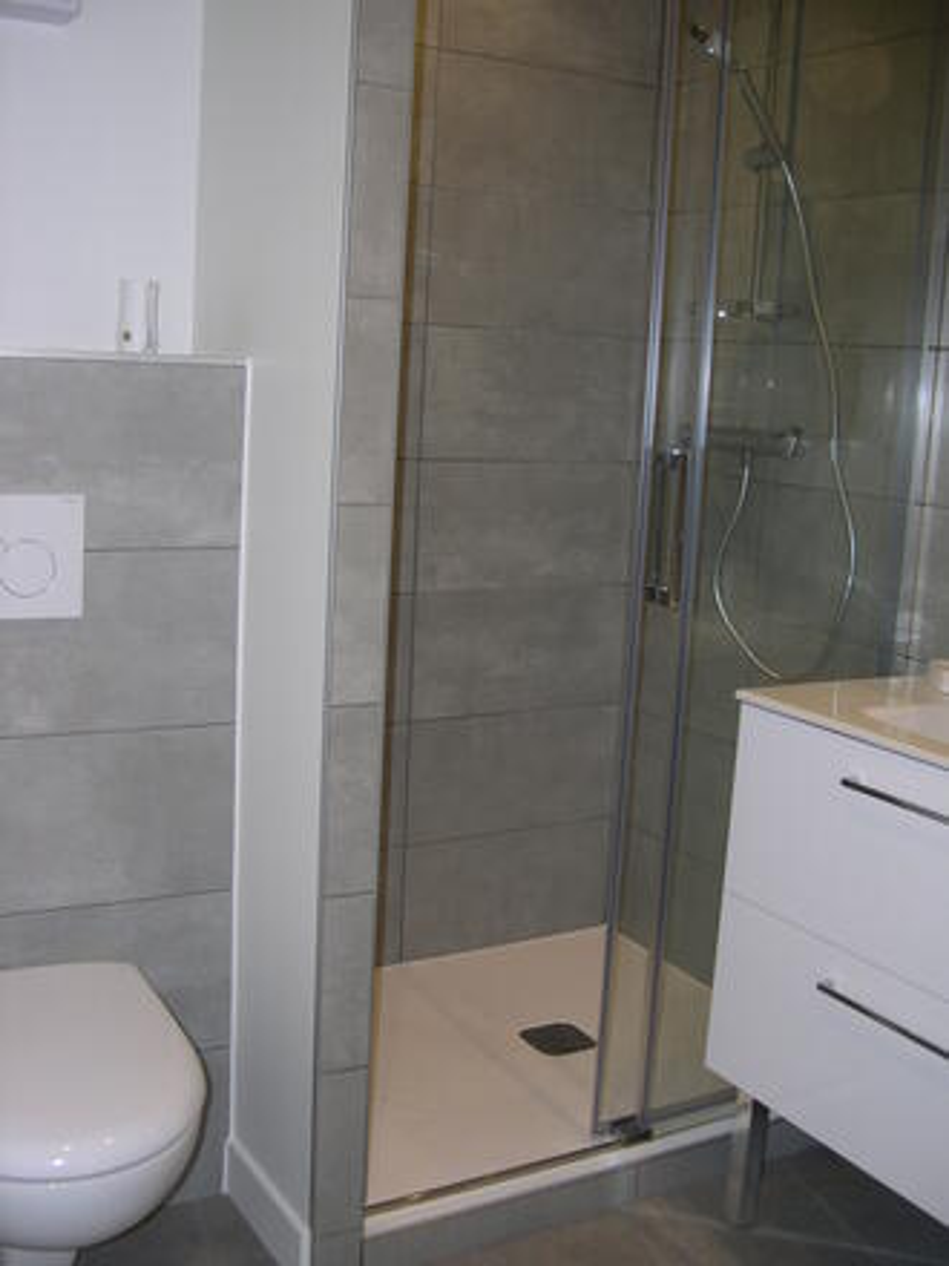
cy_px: 633
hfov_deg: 37.7
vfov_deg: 49.0
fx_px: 1389
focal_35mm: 38
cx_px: 474
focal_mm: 8
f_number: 2.8
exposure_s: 1/60
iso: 100
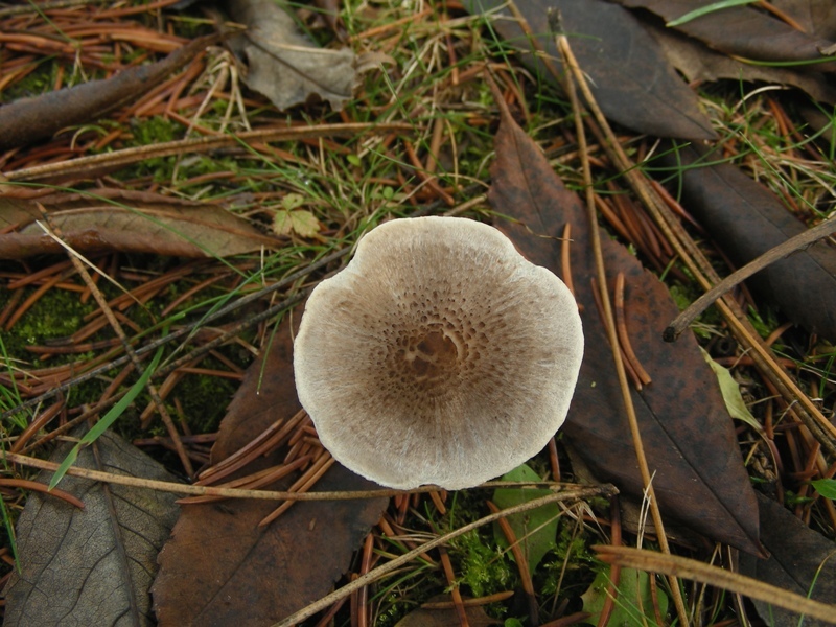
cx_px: 418
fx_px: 990
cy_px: 314
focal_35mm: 41
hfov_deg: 45.8
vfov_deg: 35.1
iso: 50
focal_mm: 6.8
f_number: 3.5
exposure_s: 1/34
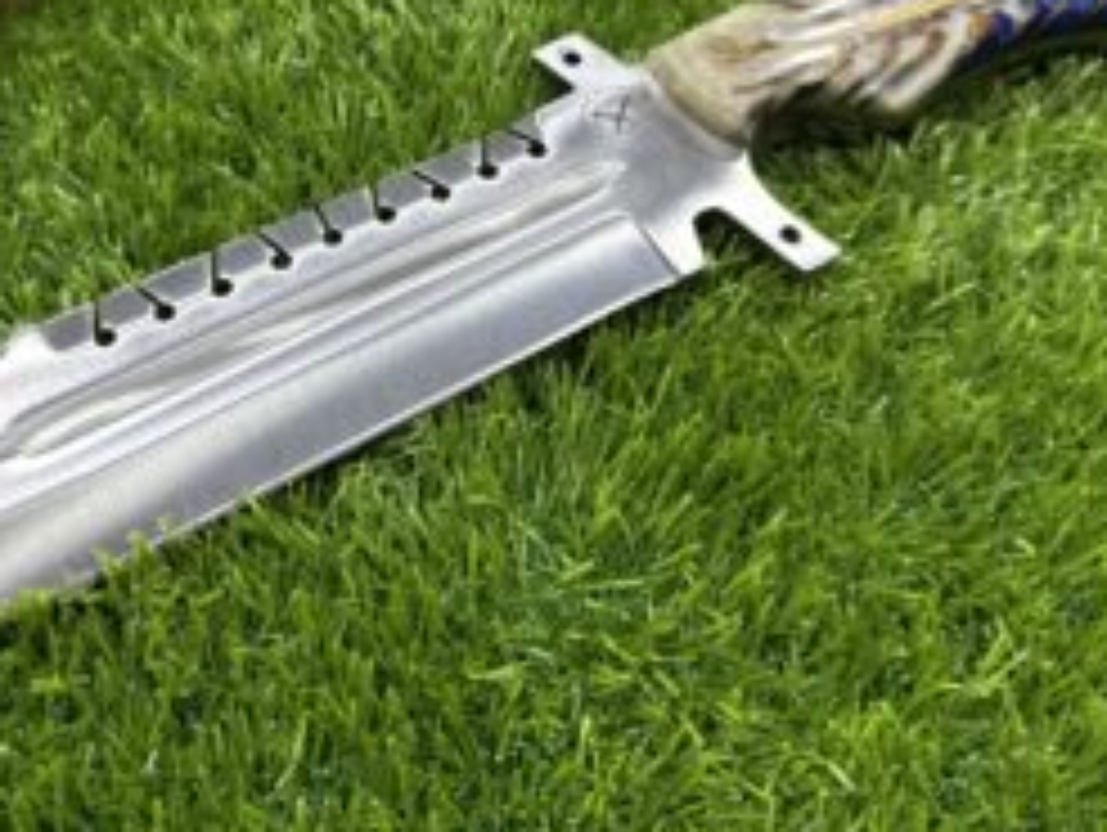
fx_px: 1344
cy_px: 236
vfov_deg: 33.9
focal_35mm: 42
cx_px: 410
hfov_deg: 44.4
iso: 400
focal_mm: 6.76
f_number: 1.78
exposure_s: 1/50
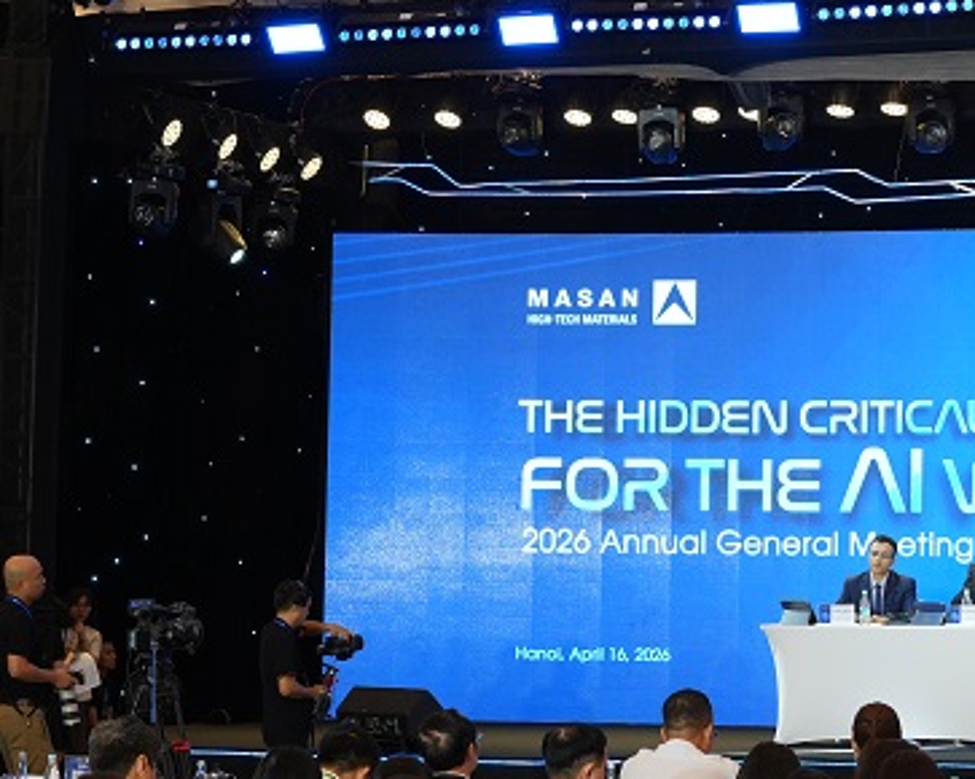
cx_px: 800
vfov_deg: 12.8
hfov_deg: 15.9
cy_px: 352
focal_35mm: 120
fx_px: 3469
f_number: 5.6
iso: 1000
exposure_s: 1/100
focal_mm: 46.5
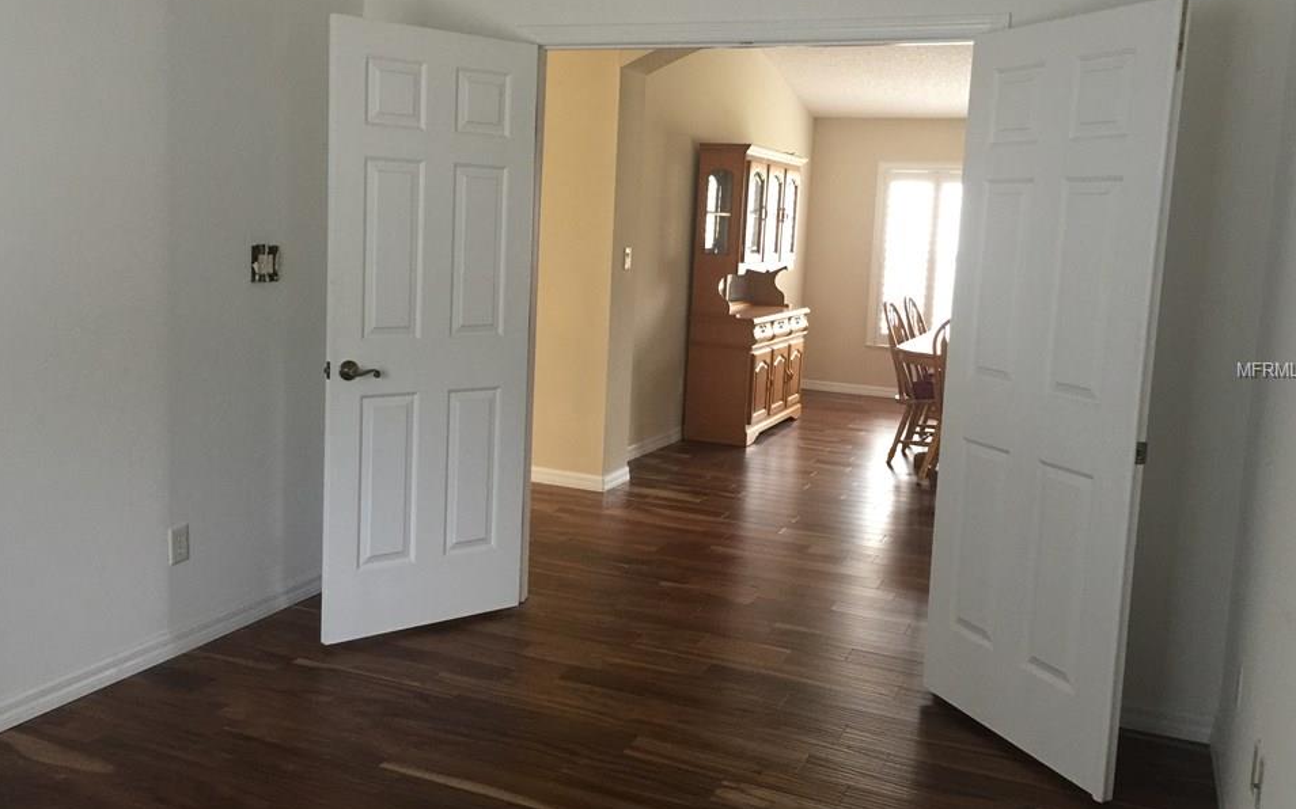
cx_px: 624
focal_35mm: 33
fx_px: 1165
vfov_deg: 38.3
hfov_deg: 58.1
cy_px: 371
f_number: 2.2
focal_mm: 4.15
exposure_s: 1/15
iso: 125
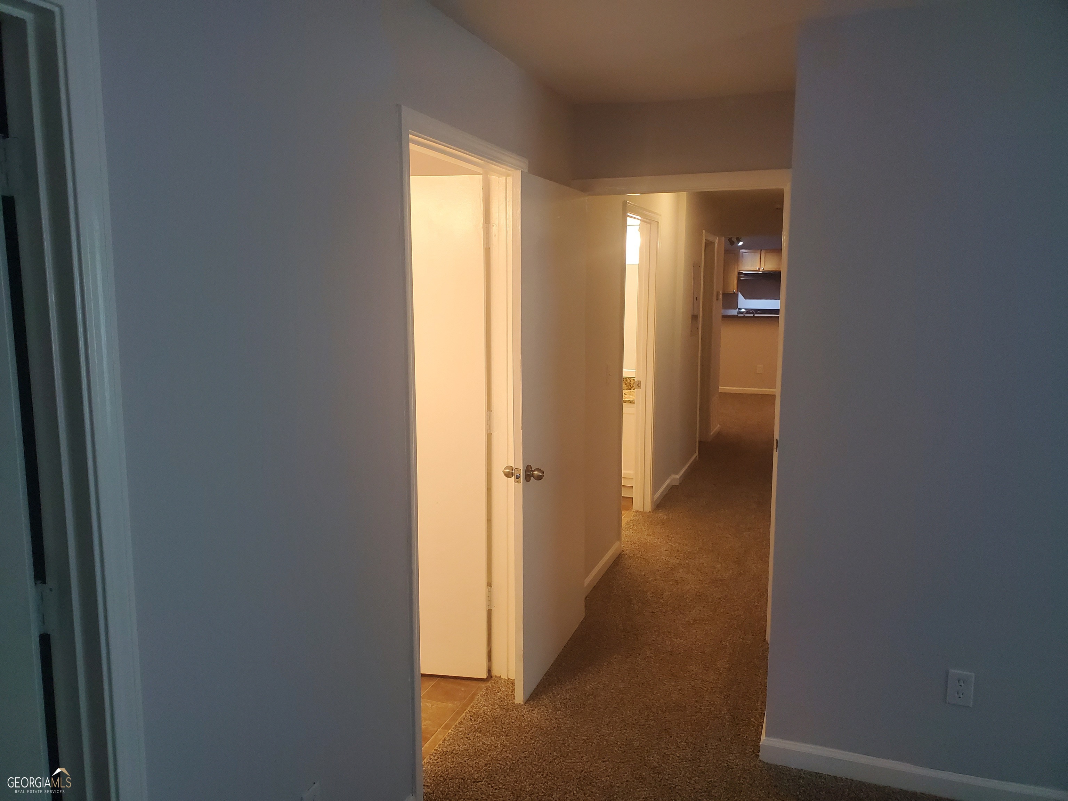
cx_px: 534
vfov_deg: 53.1
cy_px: 400
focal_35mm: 26
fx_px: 802
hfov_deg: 67.3
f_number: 2.4
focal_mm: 4.3
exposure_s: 1/40
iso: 200
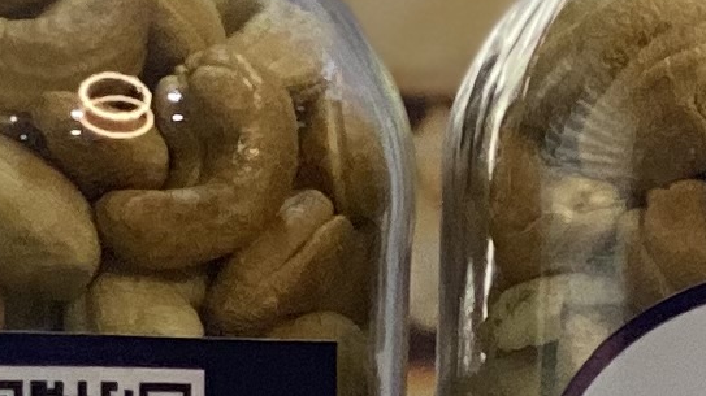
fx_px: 7879
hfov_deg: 5.1
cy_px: 439
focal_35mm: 421
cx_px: 373
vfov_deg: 2.9
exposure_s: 1/75
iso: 250
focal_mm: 6
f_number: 2
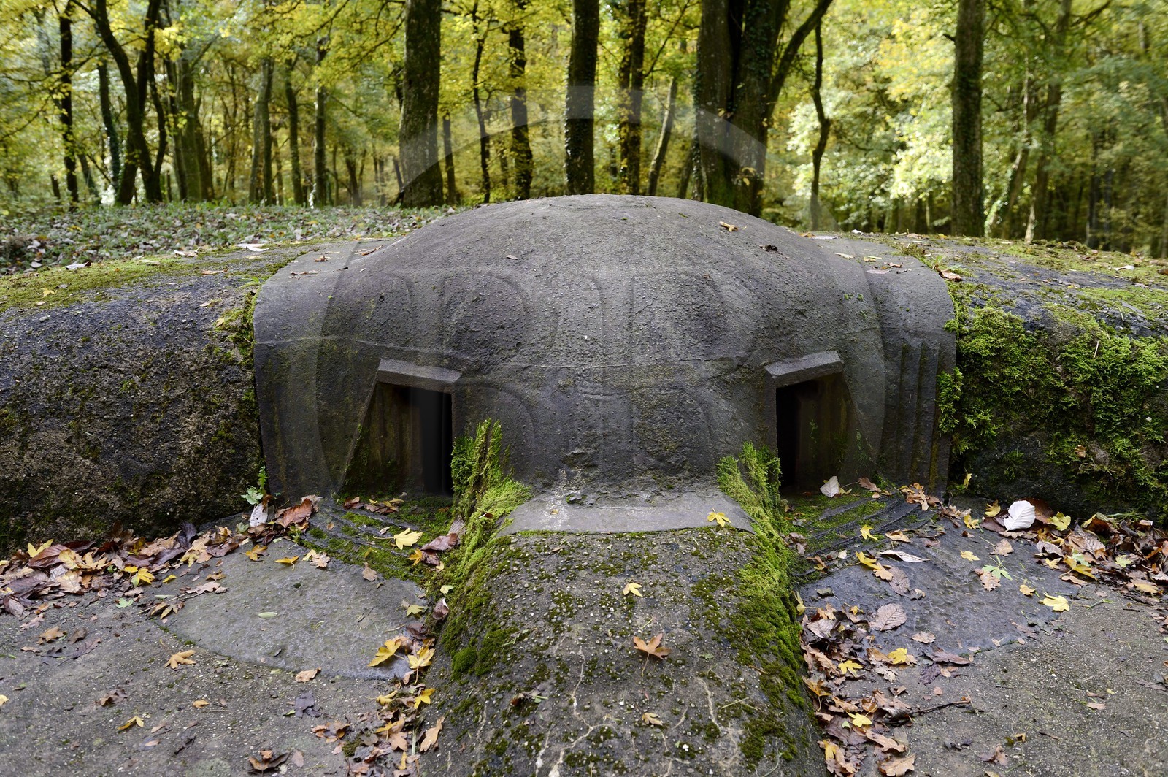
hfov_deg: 53.2
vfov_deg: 36.8
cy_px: 388
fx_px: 1167
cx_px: 584
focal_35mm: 36
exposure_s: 1/100
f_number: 6.3
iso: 400
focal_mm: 36
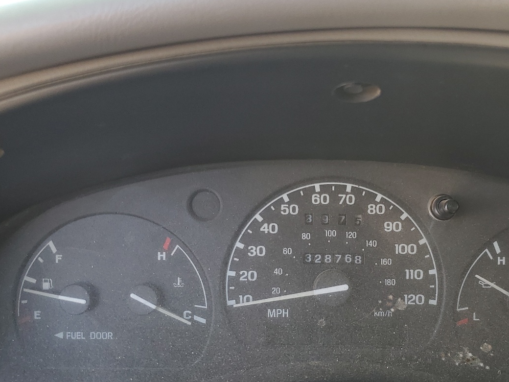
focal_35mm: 40
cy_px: 253
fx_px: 588
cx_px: 338
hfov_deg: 46.1
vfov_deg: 35.6
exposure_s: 1/120
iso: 51
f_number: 1.5
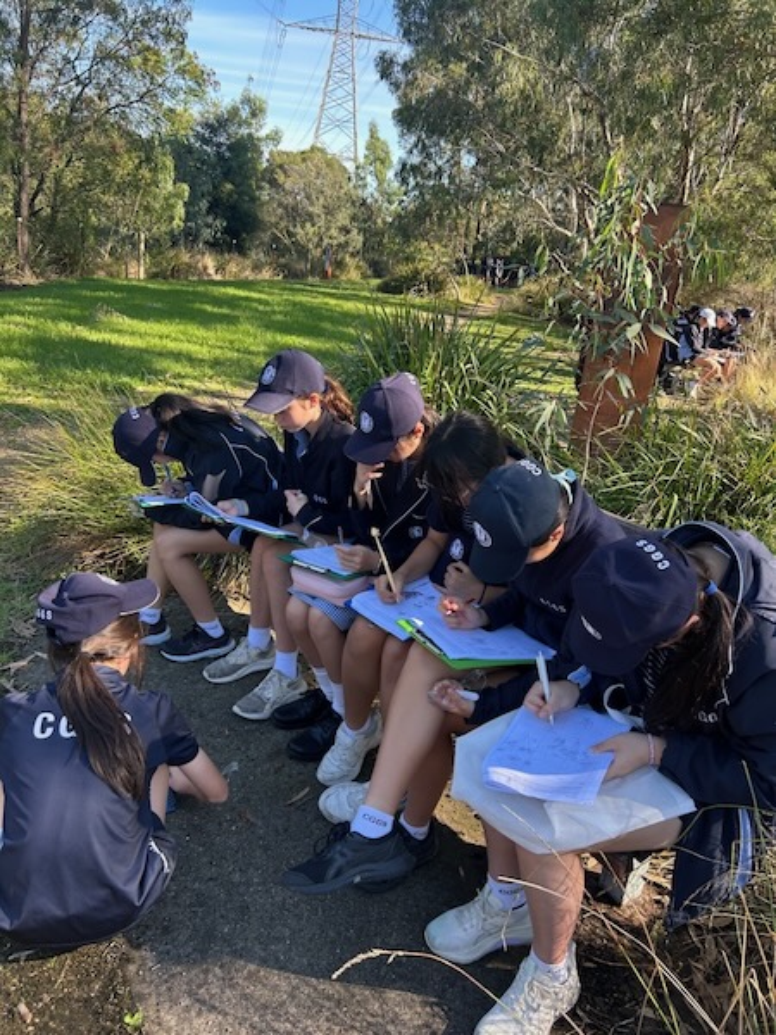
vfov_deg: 67.3
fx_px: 777
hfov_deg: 53.1
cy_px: 518
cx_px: 388
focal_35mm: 26
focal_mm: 5.7
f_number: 1.5
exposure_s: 1/422
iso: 50
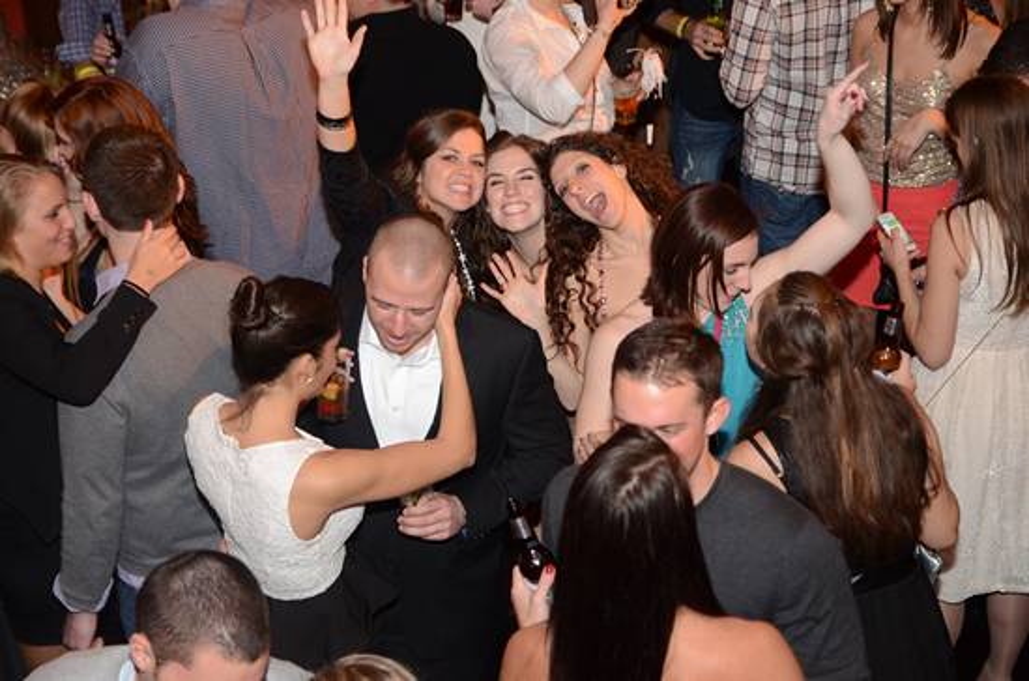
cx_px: 514
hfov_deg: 29.3
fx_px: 1968
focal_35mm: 69
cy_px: 340
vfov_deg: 19.6
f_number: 2.8
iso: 1250
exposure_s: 1/30
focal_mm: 46
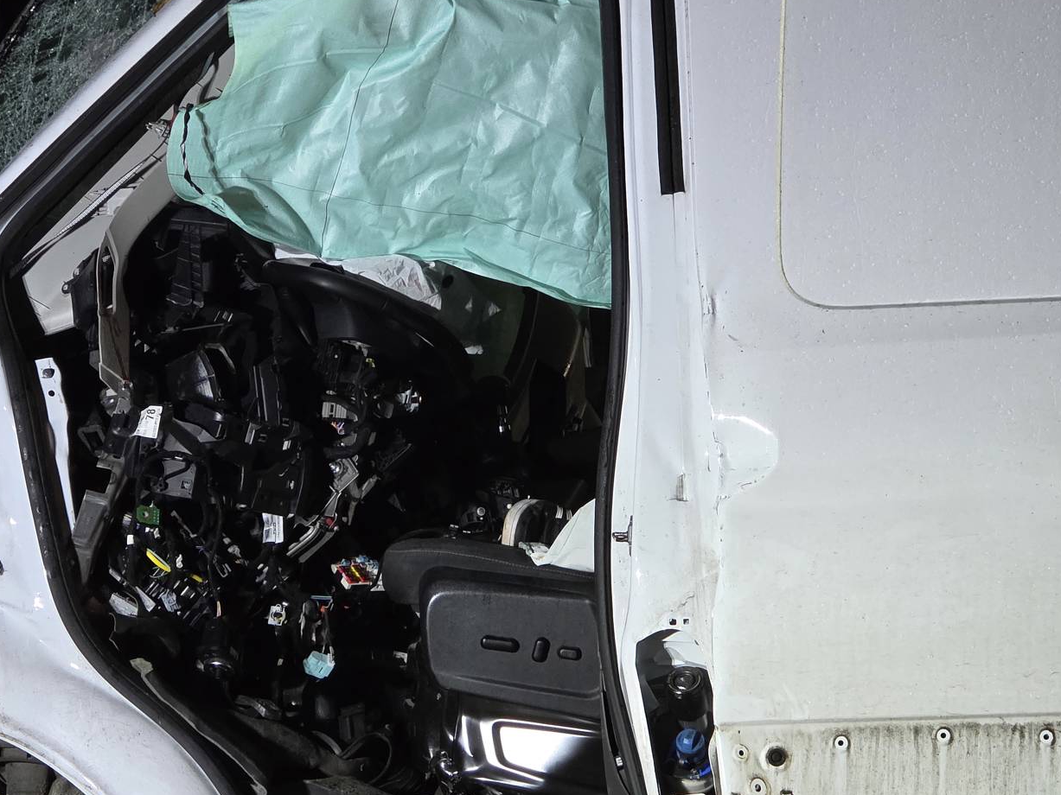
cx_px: 310
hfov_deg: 11.0
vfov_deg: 8.2
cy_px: 501
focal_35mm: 180
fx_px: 5517
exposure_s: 1/100
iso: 640
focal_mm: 18.6
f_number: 3.4
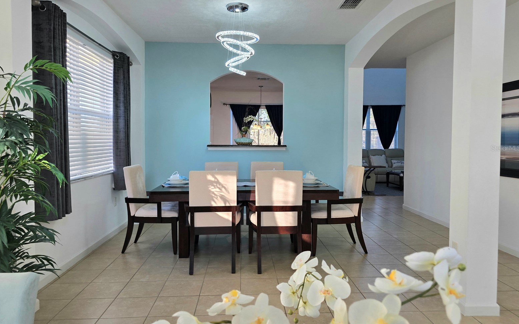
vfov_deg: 49.2
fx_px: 354
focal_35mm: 25
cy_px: 148
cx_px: 256
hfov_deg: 72.5
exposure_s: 1/120
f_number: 1.7
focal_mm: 6.3
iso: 64
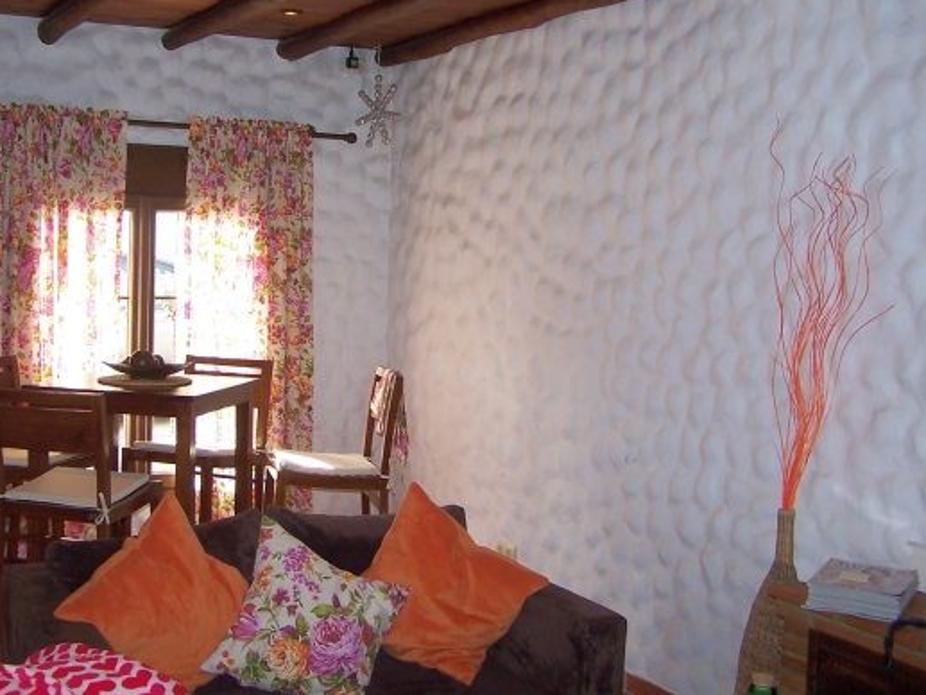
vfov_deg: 30.8
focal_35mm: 47
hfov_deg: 40.3
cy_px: 296
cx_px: 398
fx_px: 1258
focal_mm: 6.3
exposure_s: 1/60
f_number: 2.8
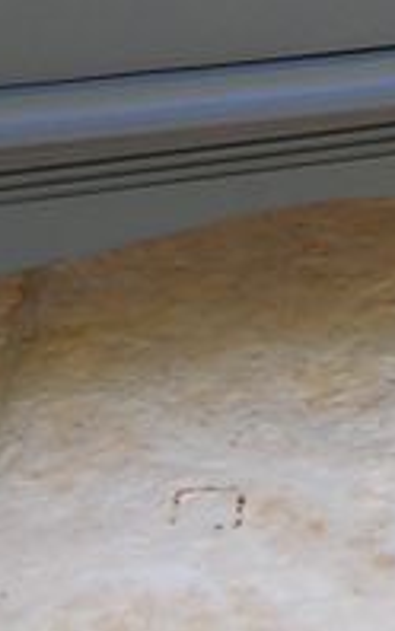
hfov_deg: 6.5
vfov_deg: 10.4
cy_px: -392
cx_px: 901
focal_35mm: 193
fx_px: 3319
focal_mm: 6
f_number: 3.2
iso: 80
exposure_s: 1/40
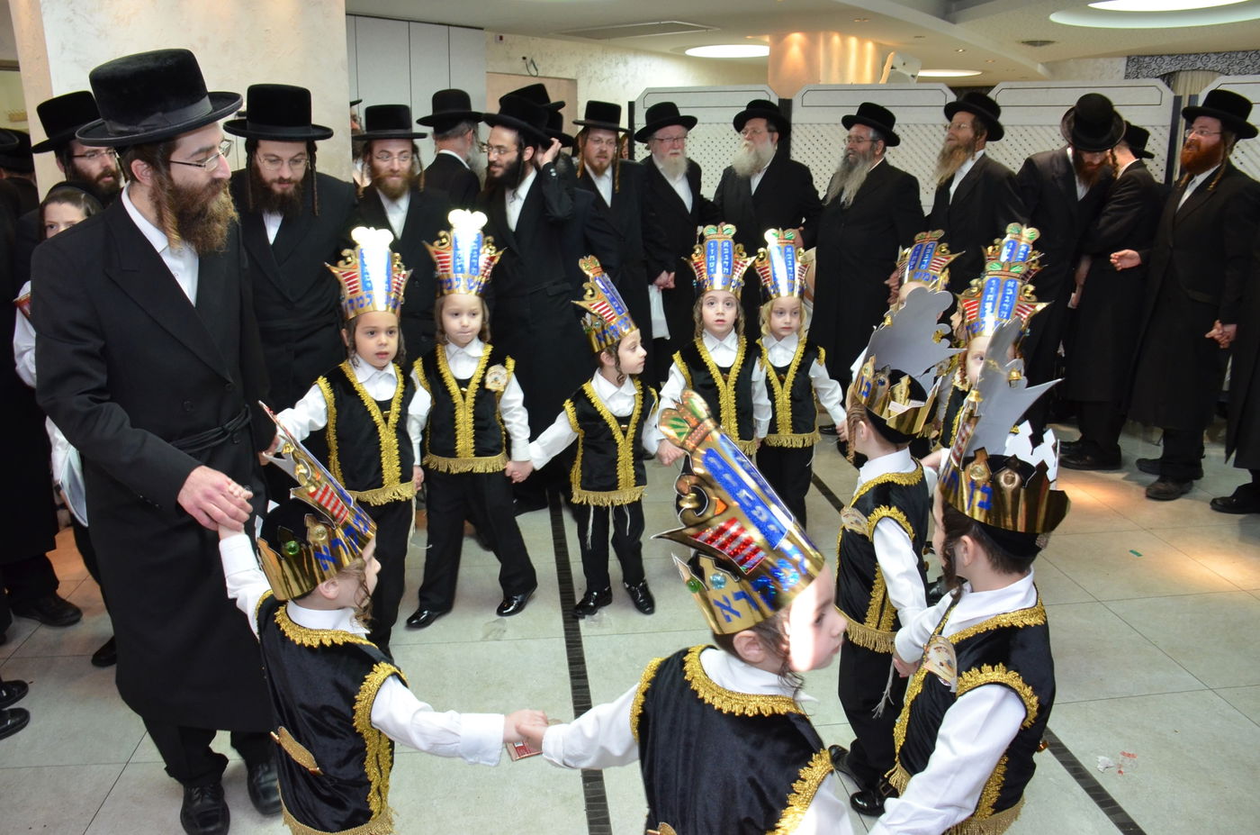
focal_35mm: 27
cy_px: 418
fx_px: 943
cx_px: 630
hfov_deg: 67.5
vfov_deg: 47.7
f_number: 8
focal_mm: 18
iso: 1600
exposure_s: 1/80
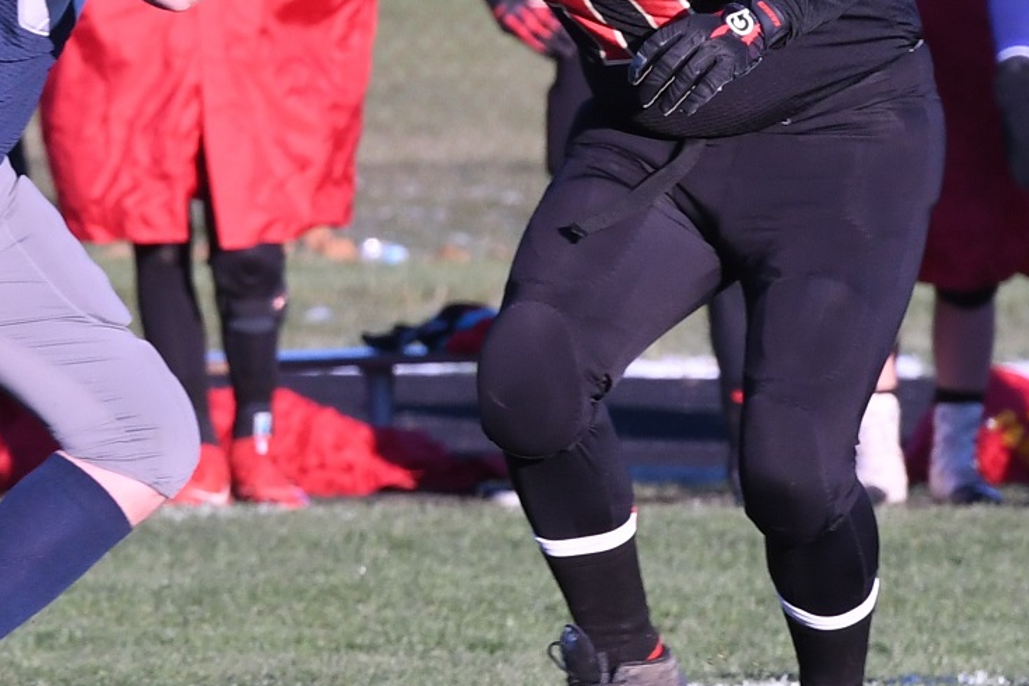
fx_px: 16262
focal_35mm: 569
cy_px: 125
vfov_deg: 2.4
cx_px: 92
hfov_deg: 3.6
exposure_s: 1/1000
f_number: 7.1
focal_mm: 195
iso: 640
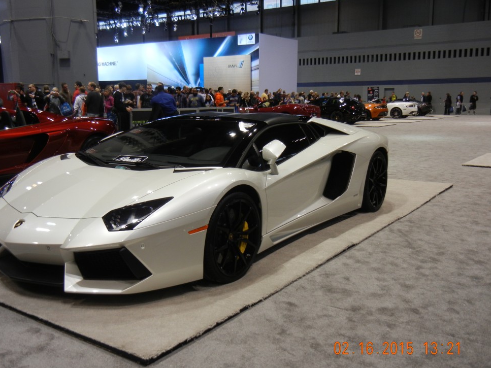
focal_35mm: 36
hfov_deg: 51.3
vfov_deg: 39.6
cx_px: 234
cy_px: 194
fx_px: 511
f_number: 3.6
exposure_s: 1/60
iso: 183
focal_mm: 6.2
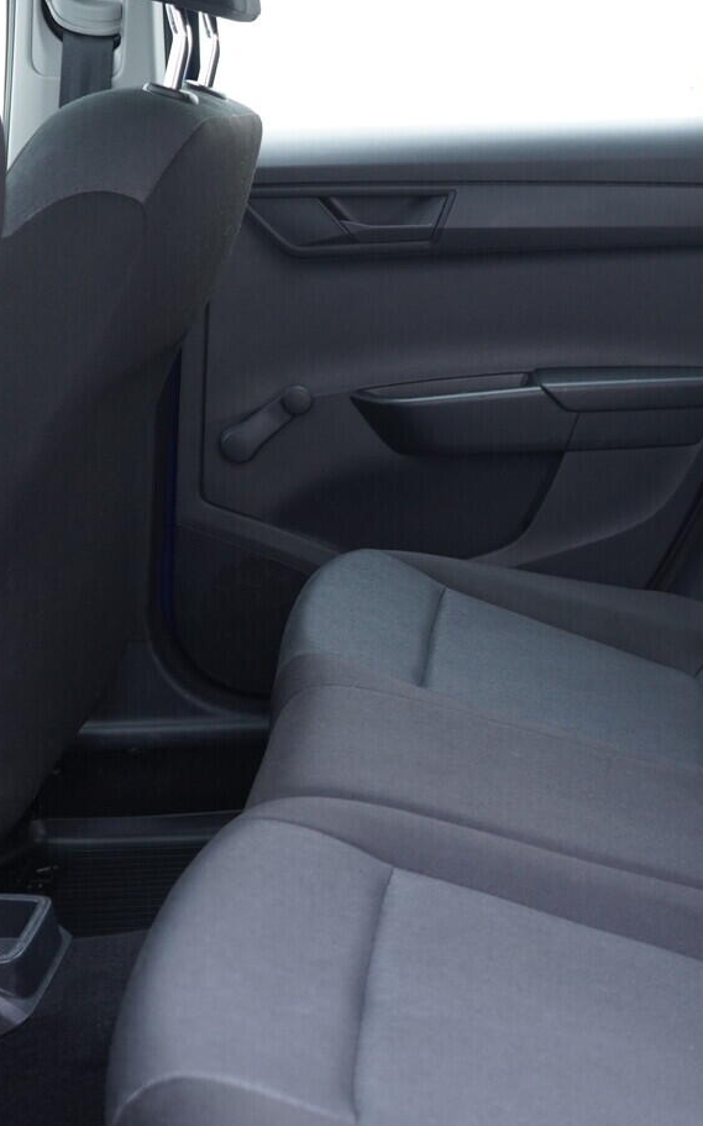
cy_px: 561
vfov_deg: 35.1
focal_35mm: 58
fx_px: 1779
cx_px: 715
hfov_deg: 21.5
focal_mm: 24
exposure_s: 1/40
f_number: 2.8
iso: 500
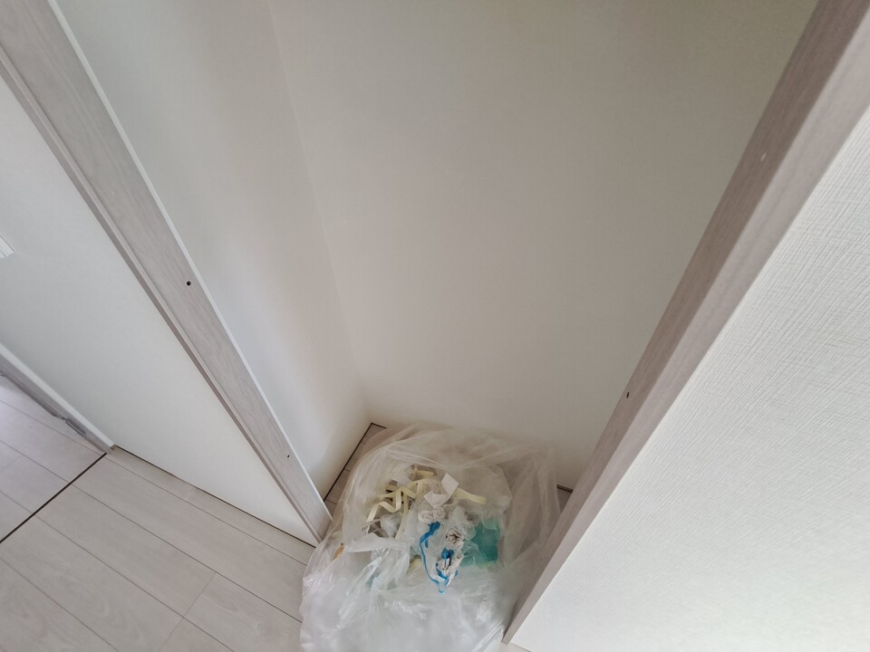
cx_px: 435
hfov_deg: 106.2
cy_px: 326
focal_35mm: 13
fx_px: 327
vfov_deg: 89.9
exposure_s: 1/50
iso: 250
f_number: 2.2
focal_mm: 1.74
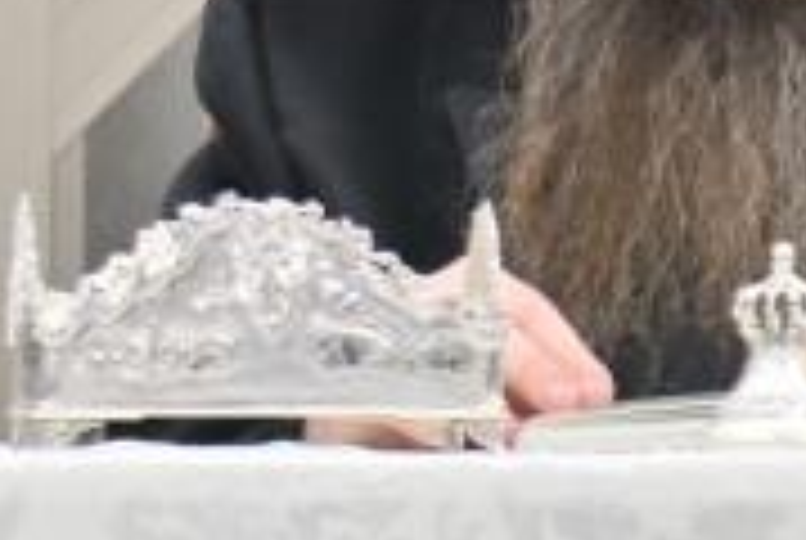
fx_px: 23031
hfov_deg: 2.0
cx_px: -1243
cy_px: -297
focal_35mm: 1027
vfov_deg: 1.3
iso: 500
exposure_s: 1/250
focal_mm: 120
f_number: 4
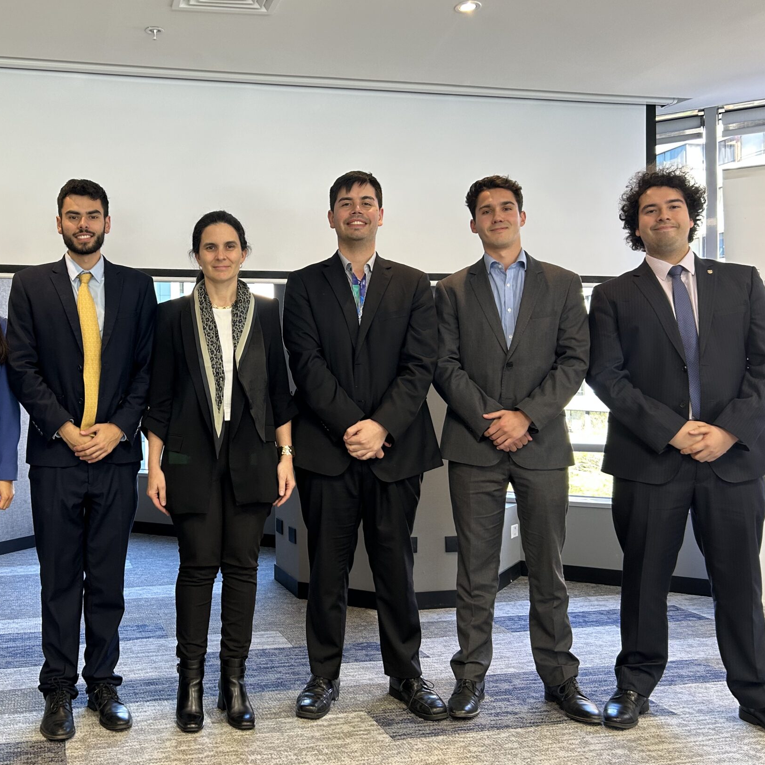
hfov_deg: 45.0
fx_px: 900
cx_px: 227
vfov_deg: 46.0
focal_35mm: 36
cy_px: 374
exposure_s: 1/50
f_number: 1.5
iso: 80
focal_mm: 5.7
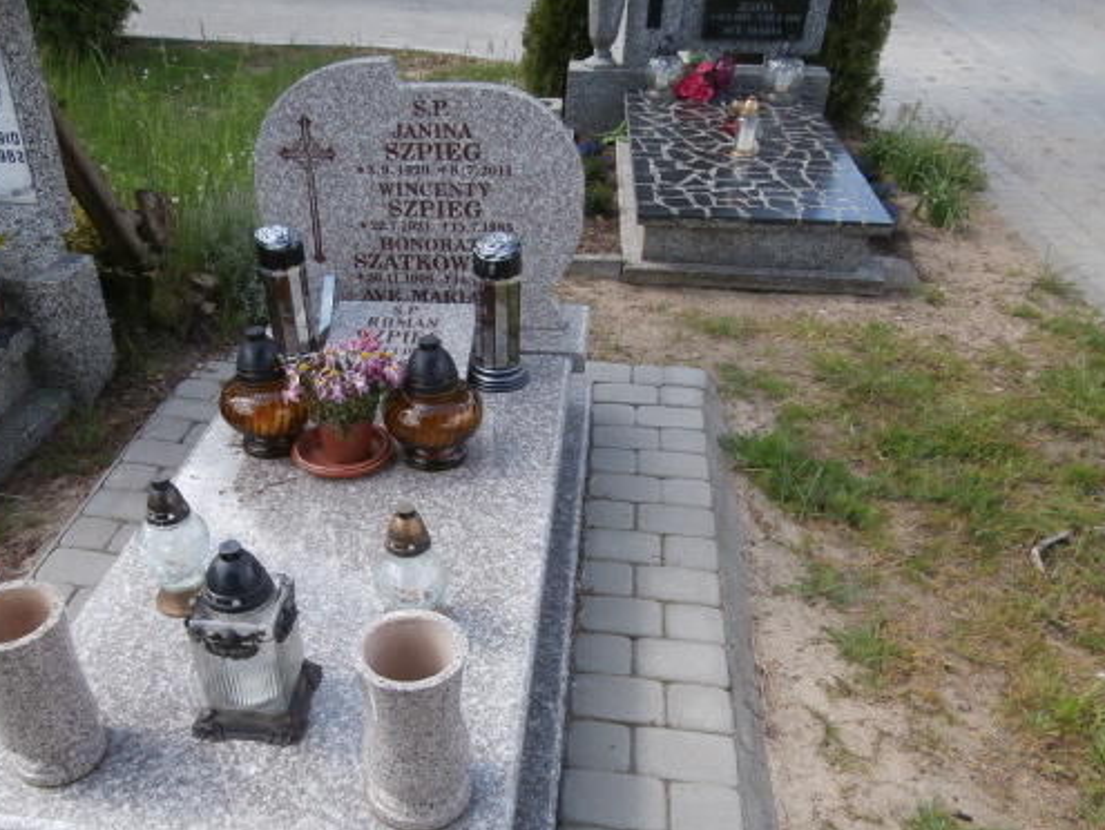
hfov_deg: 57.4
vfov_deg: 45.2
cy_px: 513
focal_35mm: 31
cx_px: 397
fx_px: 990
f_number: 3
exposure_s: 1/250
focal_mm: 4.2
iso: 100
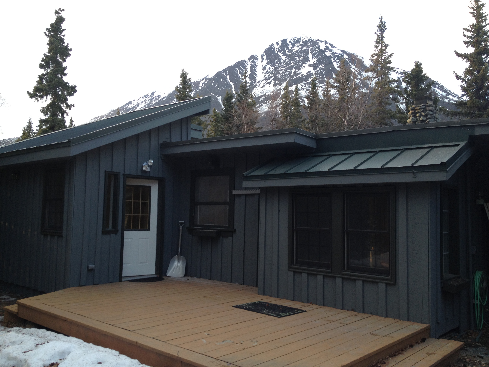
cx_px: 244
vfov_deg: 40.7
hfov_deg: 52.6
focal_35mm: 35
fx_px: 494
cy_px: 184
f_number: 2.4
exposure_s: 1/120
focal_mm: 4.28
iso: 50
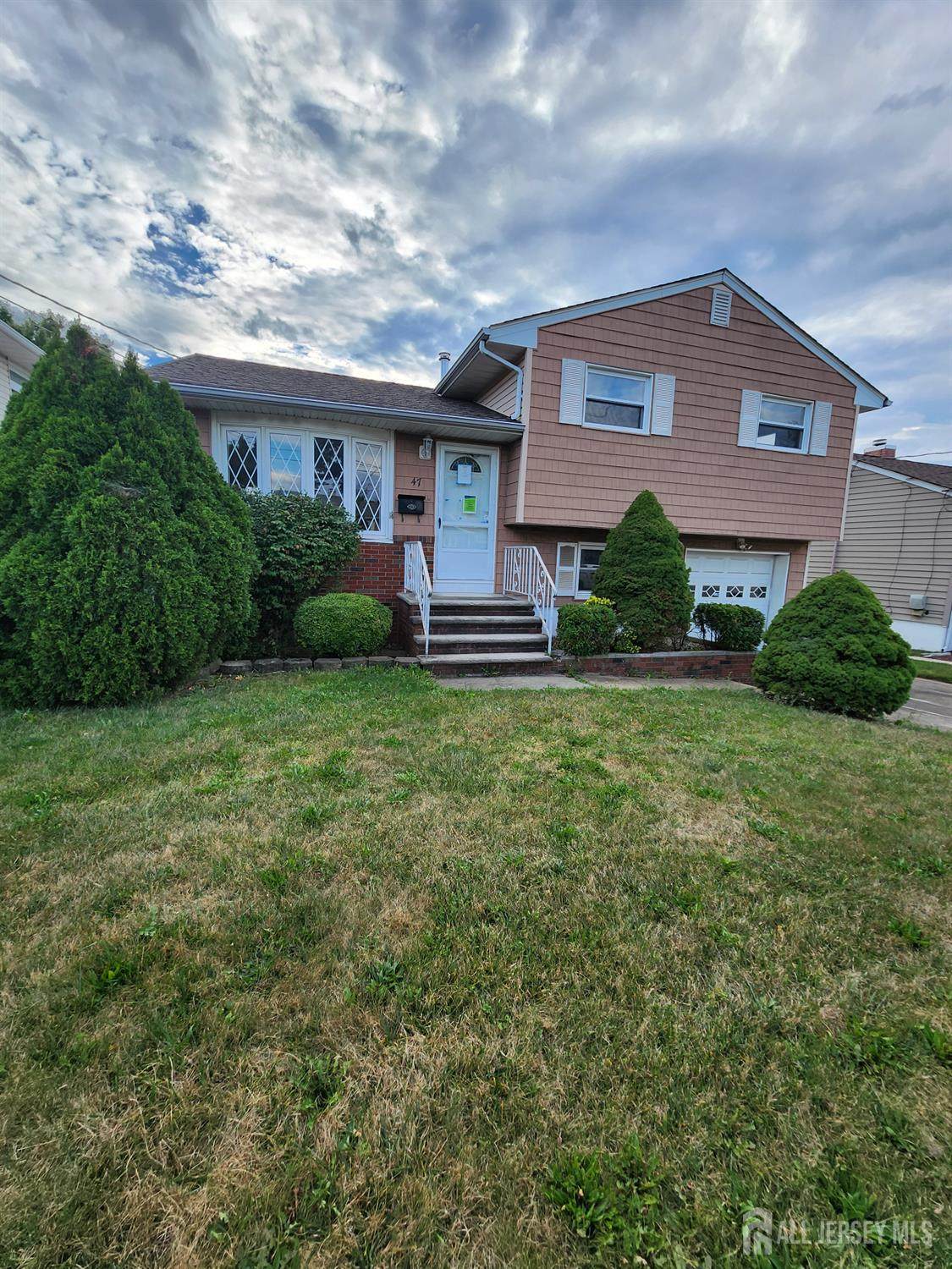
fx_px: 477
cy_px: 634
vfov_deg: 106.2
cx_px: 476
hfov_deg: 89.9
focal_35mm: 13
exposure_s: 1/565
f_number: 2.2
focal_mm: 2.2
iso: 50
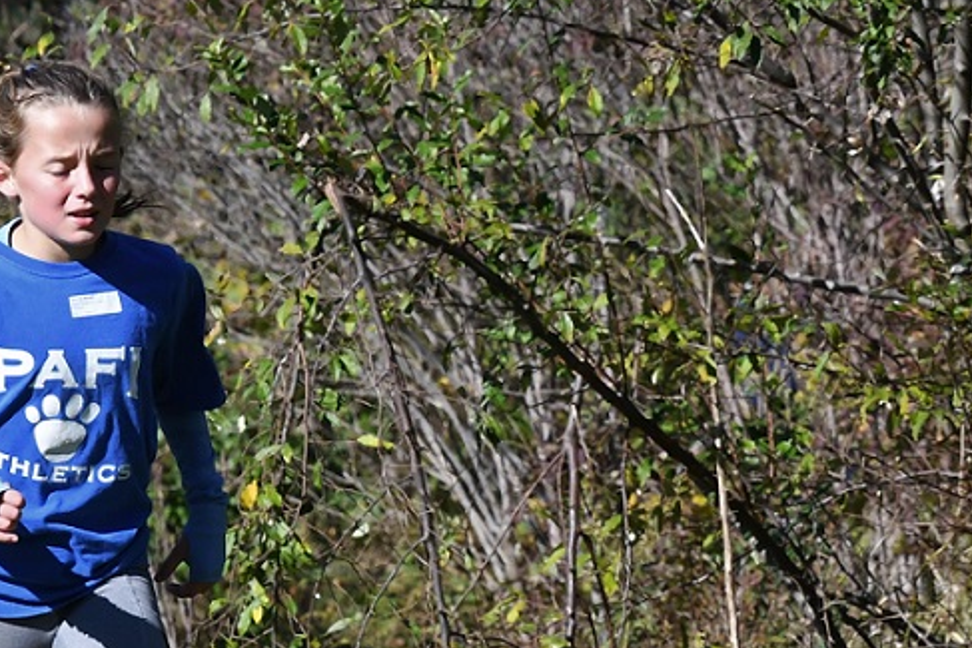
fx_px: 12044
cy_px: 537
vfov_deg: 3.1
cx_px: 763
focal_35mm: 446
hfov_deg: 4.6
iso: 800
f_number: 10
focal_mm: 155
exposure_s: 1/1000
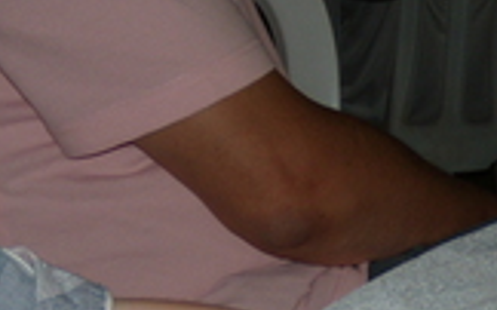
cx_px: 252
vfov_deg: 12.3
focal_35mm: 106
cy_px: 246
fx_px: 1435
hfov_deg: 19.7
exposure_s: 1/30
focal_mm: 6.4
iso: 80
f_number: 3.6
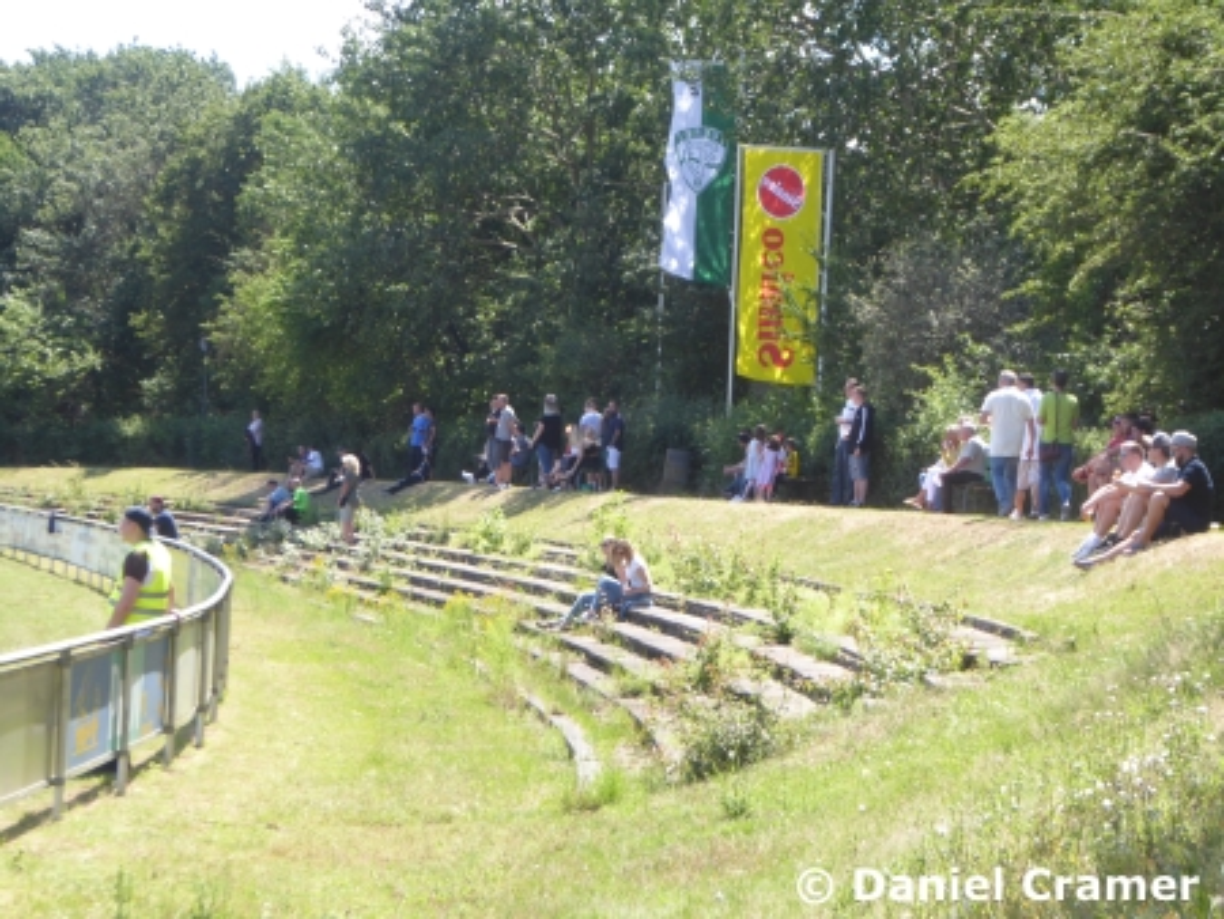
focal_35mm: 115
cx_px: 612
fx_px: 4068
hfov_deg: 17.1
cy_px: 460
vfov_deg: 12.9
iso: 80
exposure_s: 1/100
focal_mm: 20.6
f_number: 5.1
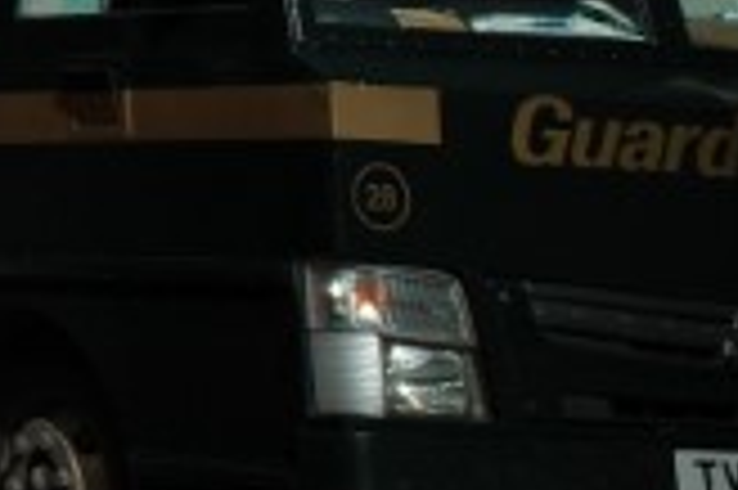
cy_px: -733
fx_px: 4034
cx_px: -1588
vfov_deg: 6.6
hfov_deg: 8.5
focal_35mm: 197
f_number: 5
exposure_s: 1/800
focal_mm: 18.3
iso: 200
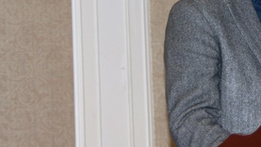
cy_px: -40
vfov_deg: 5.9
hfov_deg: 10.4
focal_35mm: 205
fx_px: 1416
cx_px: 288
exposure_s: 1/60
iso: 400
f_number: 4.5
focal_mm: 45
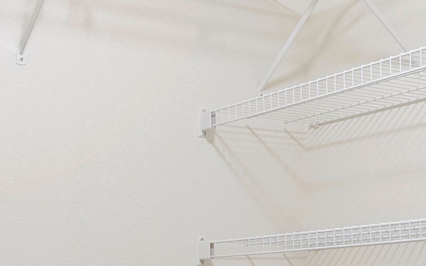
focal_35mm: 75
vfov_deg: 16.6
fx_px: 871
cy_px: 328
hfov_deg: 25.7
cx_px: -29
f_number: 8
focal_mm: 16
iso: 640
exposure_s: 1/6
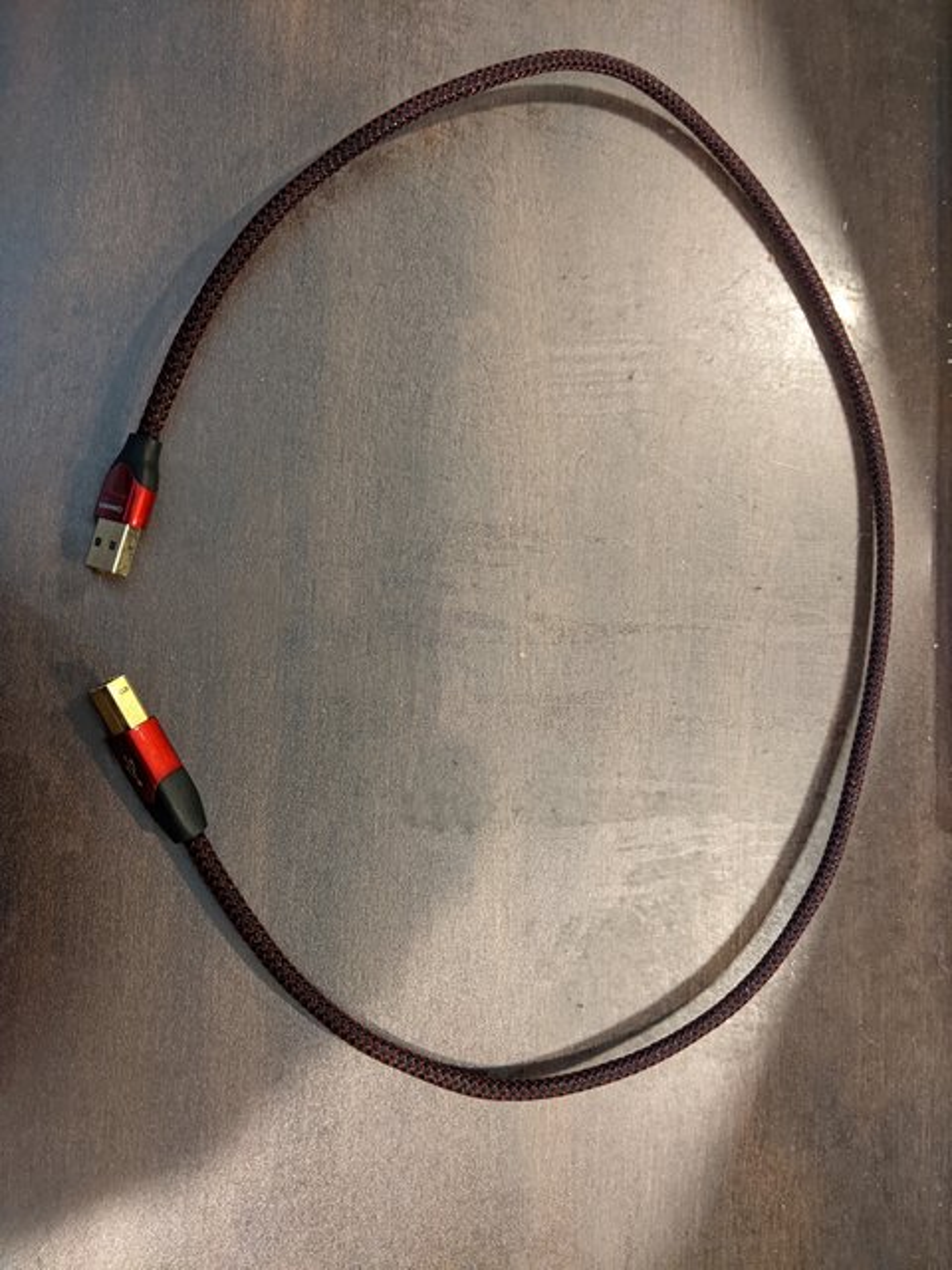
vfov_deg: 65.3
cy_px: 635
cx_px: 476
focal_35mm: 27
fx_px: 990
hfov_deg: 51.4
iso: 695
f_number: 1.8
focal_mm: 4.44
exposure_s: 1/40
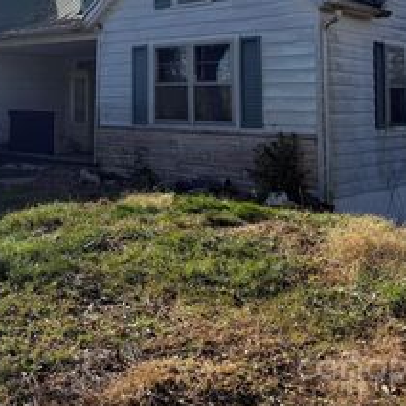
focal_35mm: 50
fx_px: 663
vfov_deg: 32.5
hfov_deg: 33.1
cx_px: 82
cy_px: 51
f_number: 1.78
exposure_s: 1/4167
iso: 80
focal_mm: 6.76
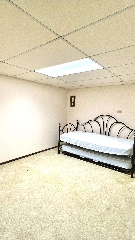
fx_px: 121
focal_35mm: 19
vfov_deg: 89.6
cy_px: 120
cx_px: 60
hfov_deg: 58.2
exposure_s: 1/60
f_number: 1.8
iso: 160
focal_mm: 1.57
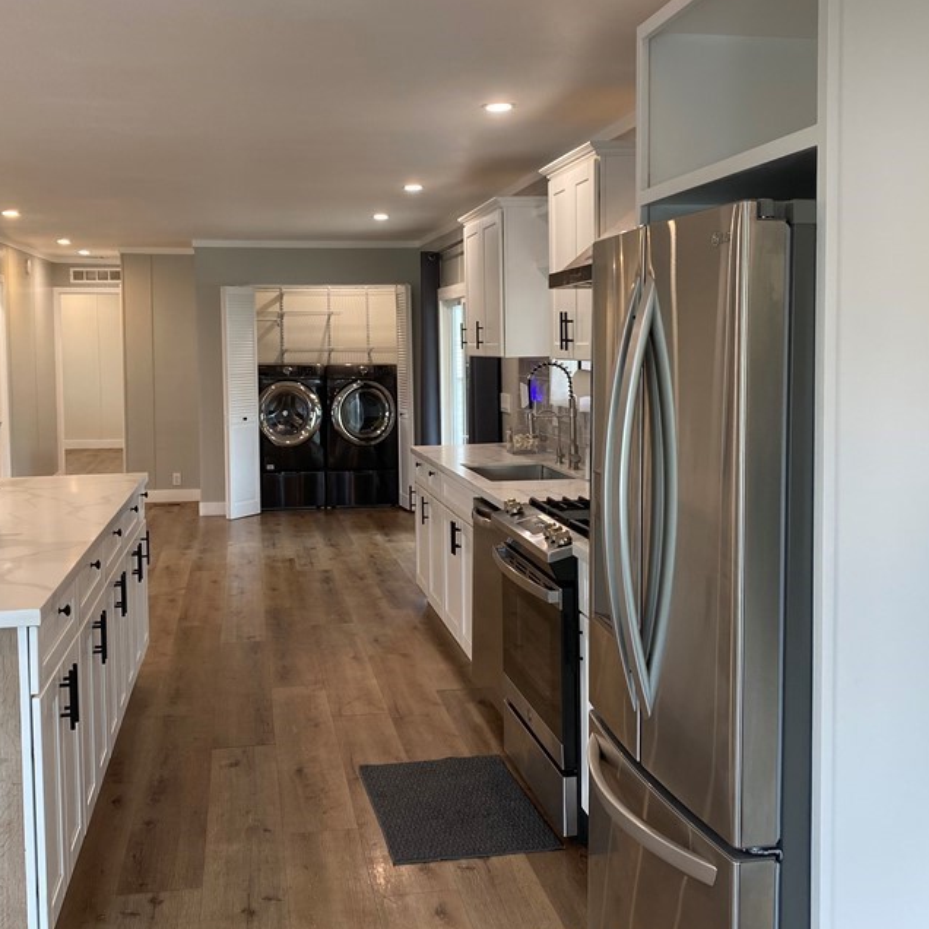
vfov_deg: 44.8
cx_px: 437
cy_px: 408
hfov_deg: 44.9
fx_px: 1123
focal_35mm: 37
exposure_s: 1/60
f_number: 1.8
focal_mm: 4.25
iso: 64
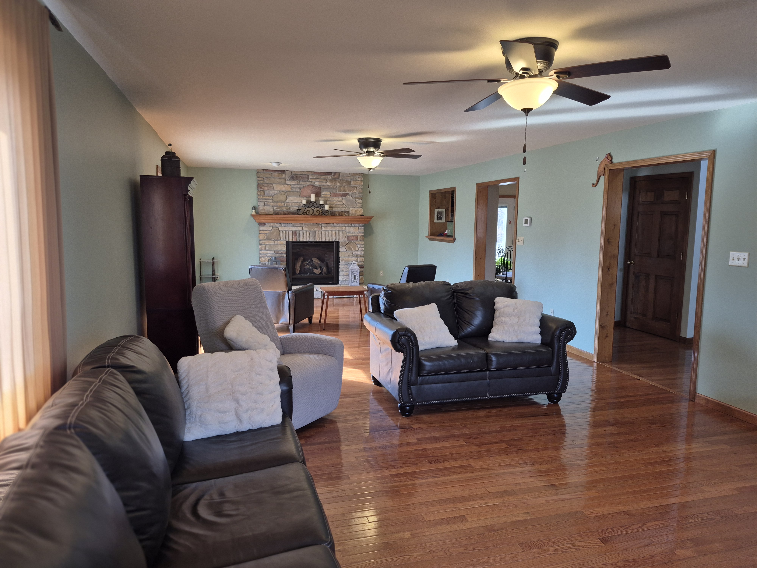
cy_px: 284
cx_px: 378
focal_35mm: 23
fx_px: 503
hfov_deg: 73.9
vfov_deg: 58.9
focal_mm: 5.4
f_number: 1.8
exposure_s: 1/120
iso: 80
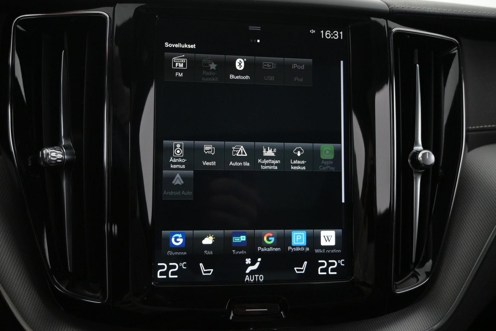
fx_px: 434
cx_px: 248
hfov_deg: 59.5
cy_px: 166
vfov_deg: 41.7
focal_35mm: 32
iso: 2500
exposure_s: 1/60
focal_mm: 21
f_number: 4
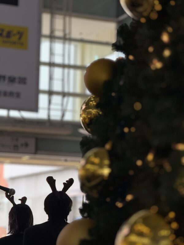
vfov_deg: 16.4
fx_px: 850
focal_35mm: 120
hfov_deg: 12.3
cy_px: 122
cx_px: 92
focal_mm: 15.66
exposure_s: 1/100
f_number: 2.8
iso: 50
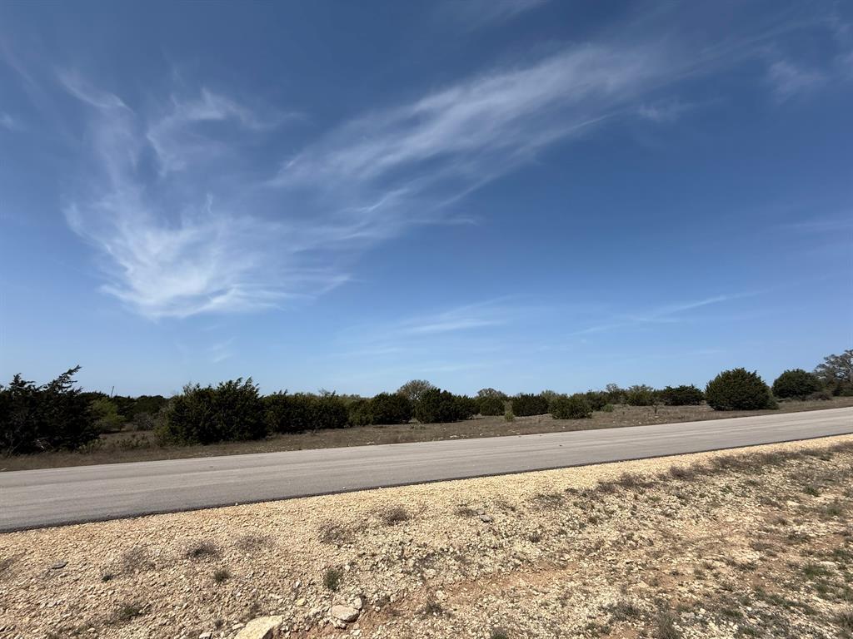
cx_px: 426
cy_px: 320
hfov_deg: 102.1
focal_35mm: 14
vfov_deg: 85.7
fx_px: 345
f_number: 2.2
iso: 50
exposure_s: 1/2976
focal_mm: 2.22
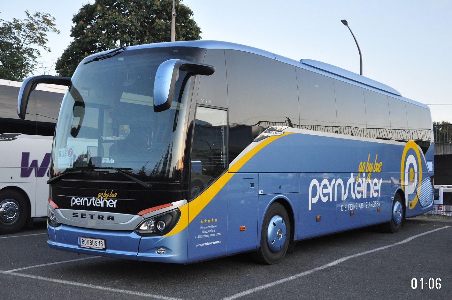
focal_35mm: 45
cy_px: 150
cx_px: 226
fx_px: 564
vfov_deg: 29.8
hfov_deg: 43.6
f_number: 4.2
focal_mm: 30
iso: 1600
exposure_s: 1/400
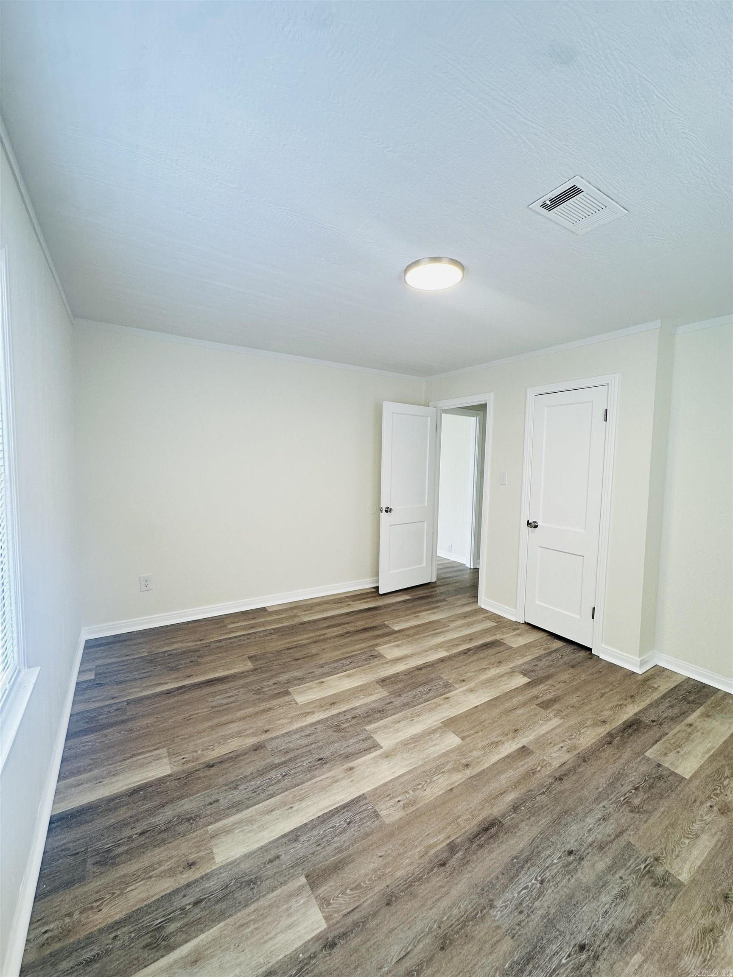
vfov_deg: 102.1
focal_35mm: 14
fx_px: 395
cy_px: 488
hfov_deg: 85.7
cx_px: 366
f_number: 2.2
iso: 125
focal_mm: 2.22
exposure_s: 1/120
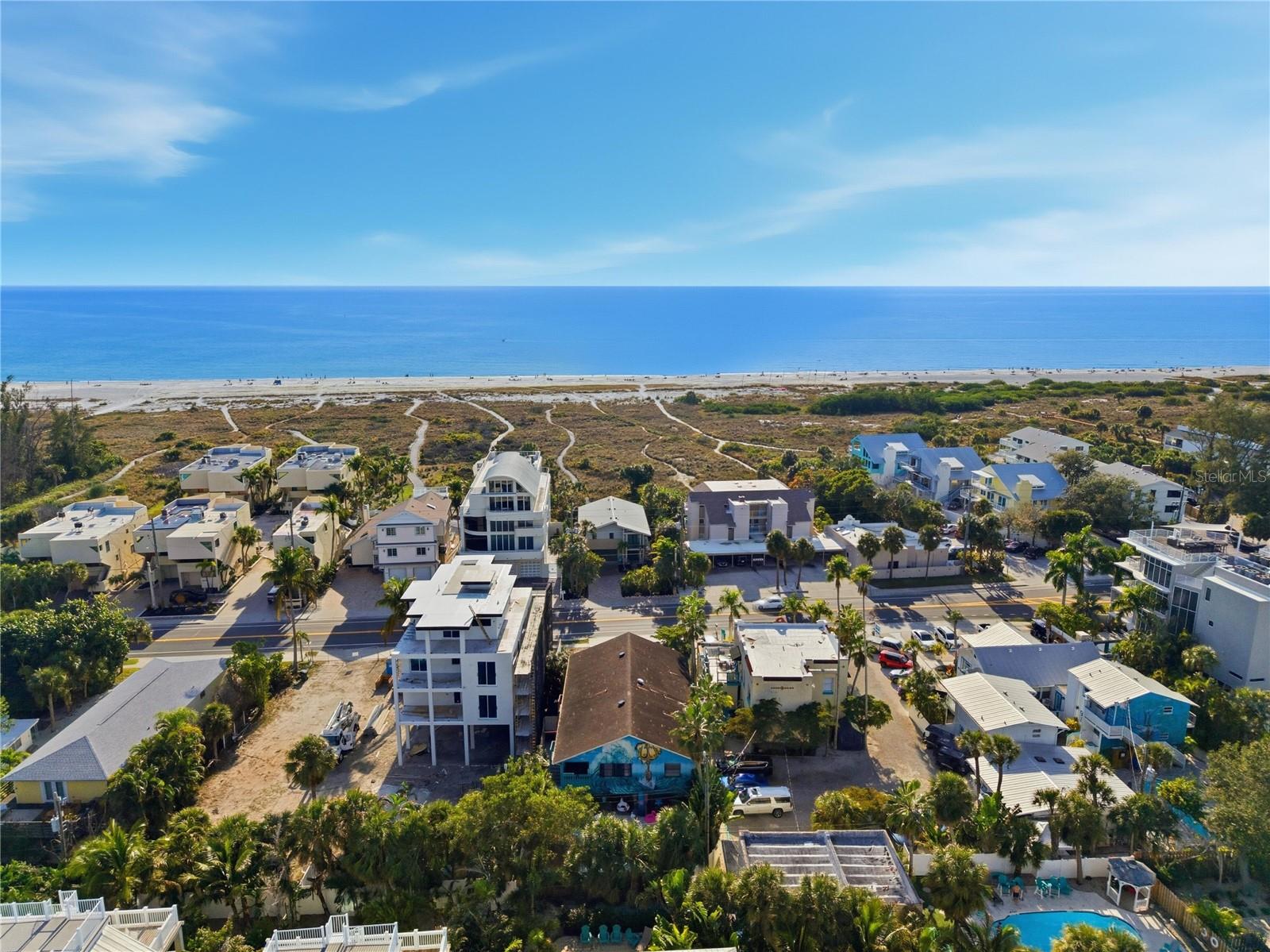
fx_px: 880
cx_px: 635
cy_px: 476
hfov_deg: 71.6
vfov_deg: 56.8
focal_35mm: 24
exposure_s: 1/4000
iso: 260
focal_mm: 8.7
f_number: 1.8
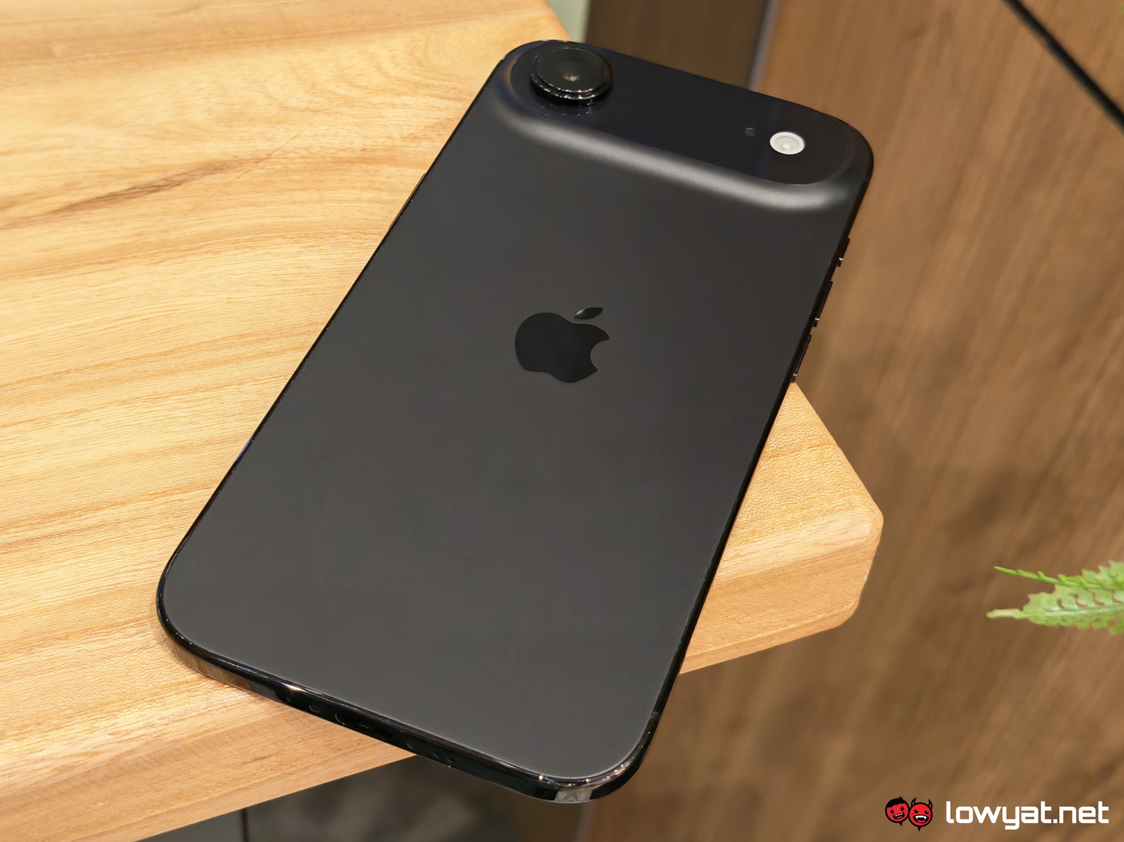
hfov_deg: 41.2
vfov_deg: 31.5
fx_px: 1493
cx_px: 562
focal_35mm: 46
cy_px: 421
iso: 400
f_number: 1.6
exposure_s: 1/50
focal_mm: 5.4
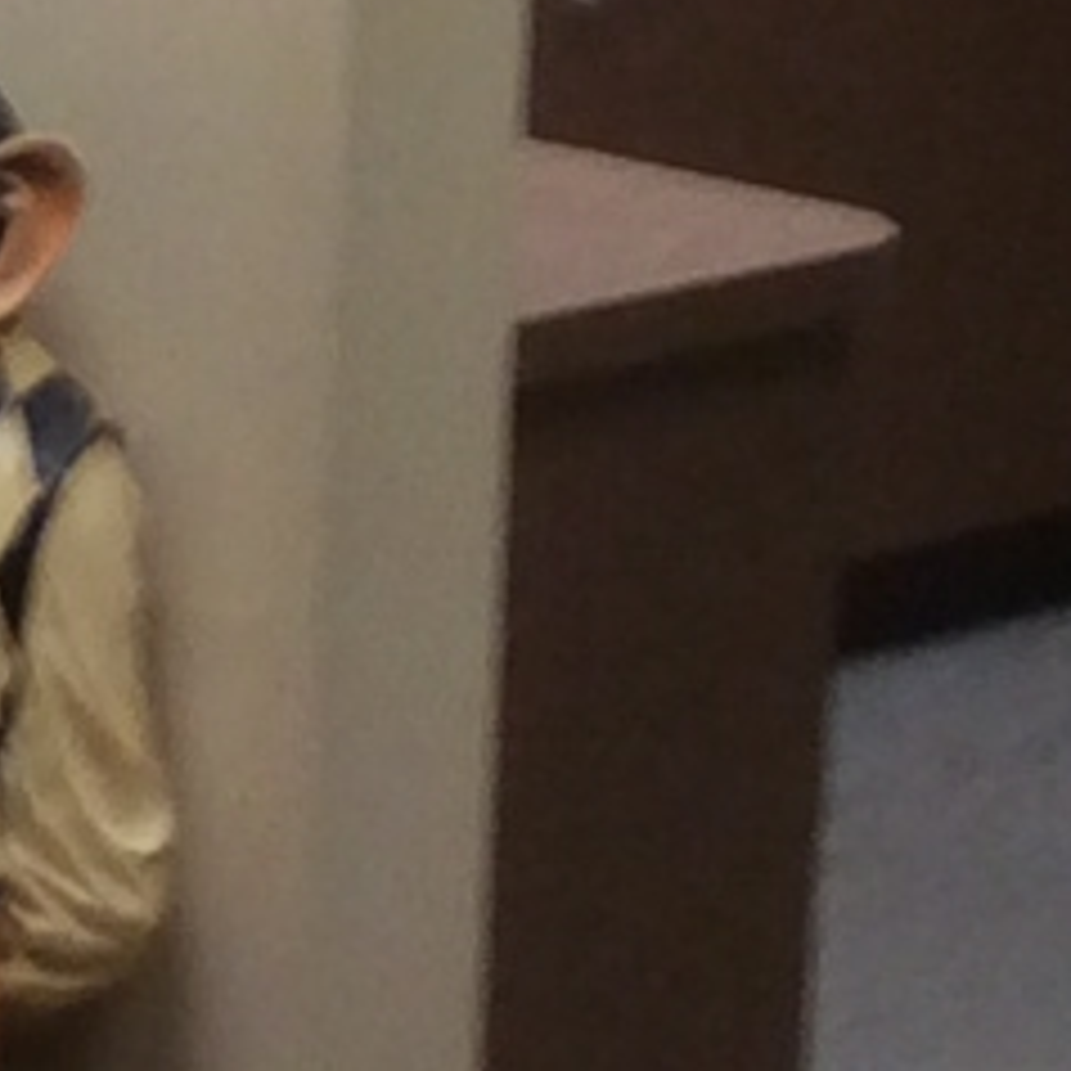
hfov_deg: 6.7
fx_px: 8821
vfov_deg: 6.8
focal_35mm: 252
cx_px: -1192
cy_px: -576
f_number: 2.4
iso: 64
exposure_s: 1/24
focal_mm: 3.3
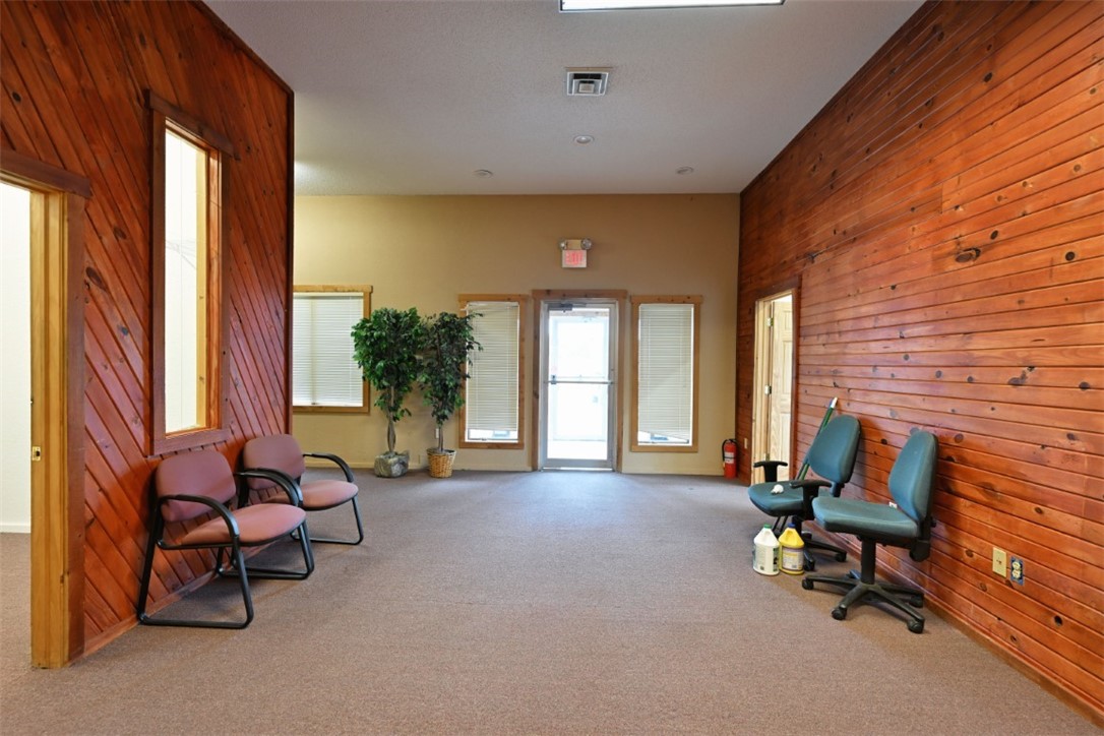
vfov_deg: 73.7
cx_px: 552
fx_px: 491
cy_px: 368
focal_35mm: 16
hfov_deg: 96.7
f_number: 5.6
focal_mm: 16
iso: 250
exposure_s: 1/8
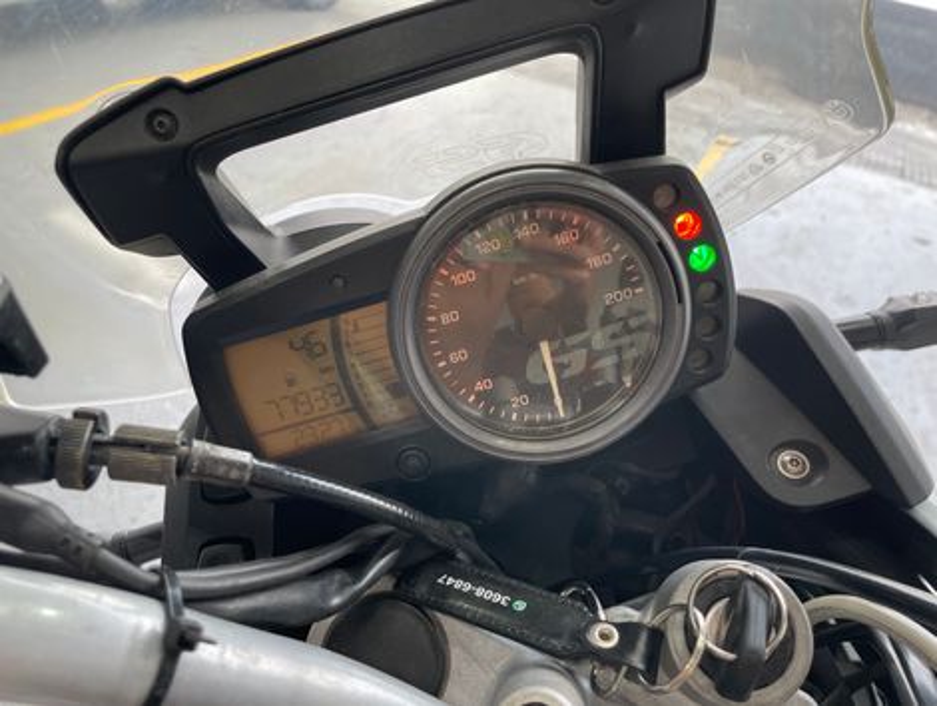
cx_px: 468
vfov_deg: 53.2
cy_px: 353
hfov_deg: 67.2
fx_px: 705
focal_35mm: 26
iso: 32
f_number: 1.6
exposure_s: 1/120
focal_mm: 4.2
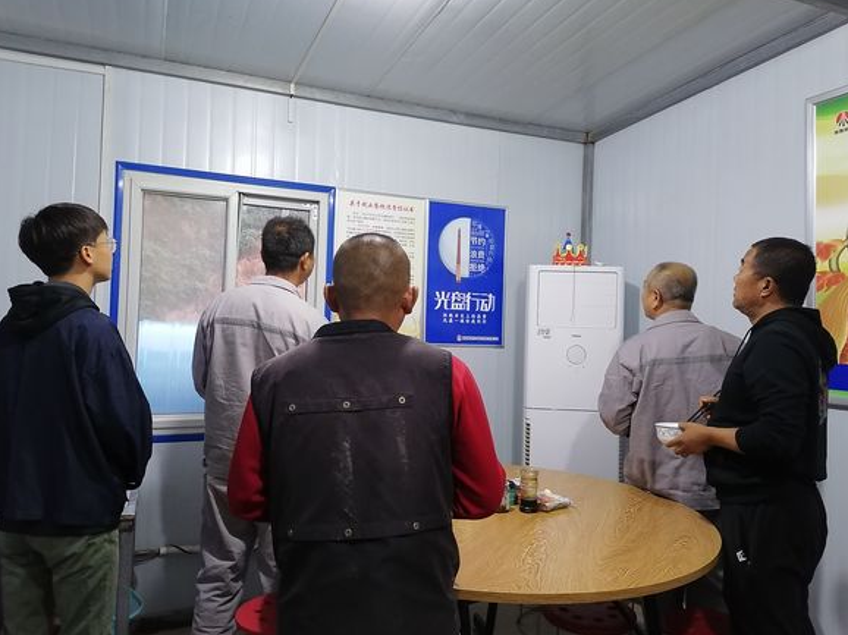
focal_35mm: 27
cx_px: 434
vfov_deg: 51.3
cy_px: 311
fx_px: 661
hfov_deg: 65.3
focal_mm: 5.3
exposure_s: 1/25
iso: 500
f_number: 1.8
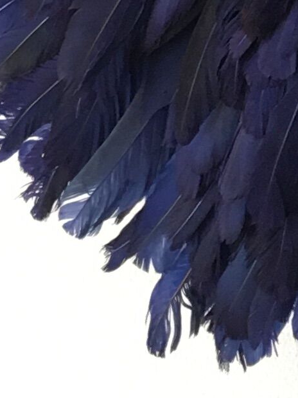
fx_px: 2170
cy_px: -587
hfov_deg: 7.6
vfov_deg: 9.3
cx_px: 586
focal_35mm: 189
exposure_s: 1/33
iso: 40
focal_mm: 4.15
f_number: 2.2
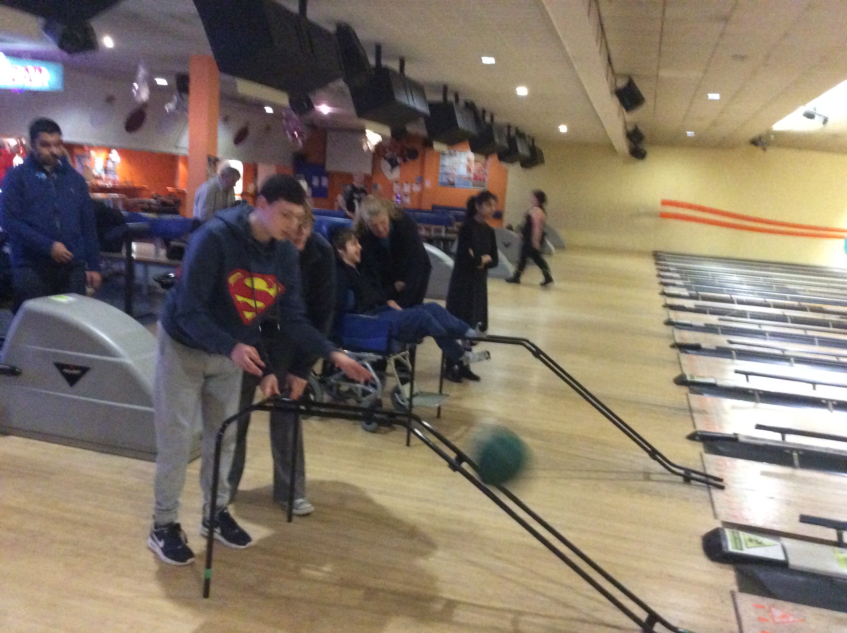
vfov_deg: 44.1
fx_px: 782
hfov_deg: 56.9
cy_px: 316
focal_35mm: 32
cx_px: 424
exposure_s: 1/17
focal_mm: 3.3
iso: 500
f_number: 2.4
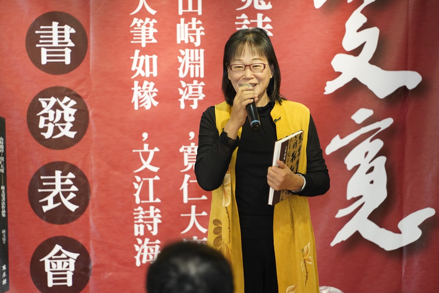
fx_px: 2439
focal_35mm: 200
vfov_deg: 6.9
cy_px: 146
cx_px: 220
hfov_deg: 10.3
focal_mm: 200
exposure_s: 1/250
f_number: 5.6
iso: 6400
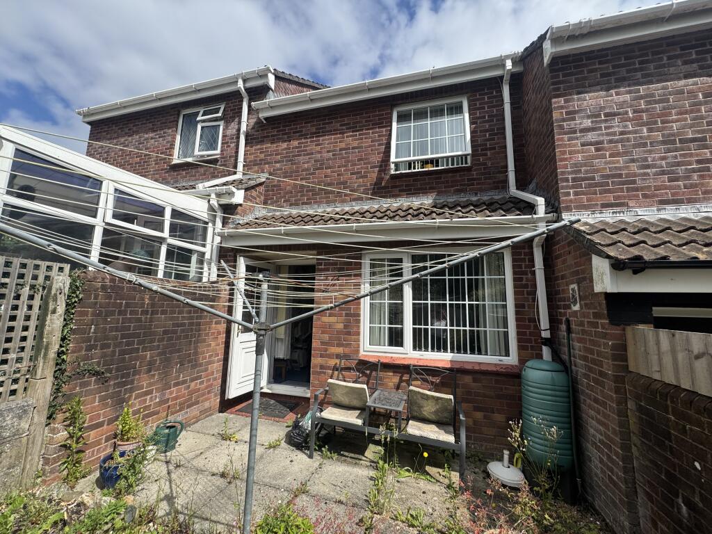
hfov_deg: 102.1
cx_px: 356
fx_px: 288
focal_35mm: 14
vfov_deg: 85.7
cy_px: 267
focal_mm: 2.22
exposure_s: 1/1748
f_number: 2.2
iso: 50
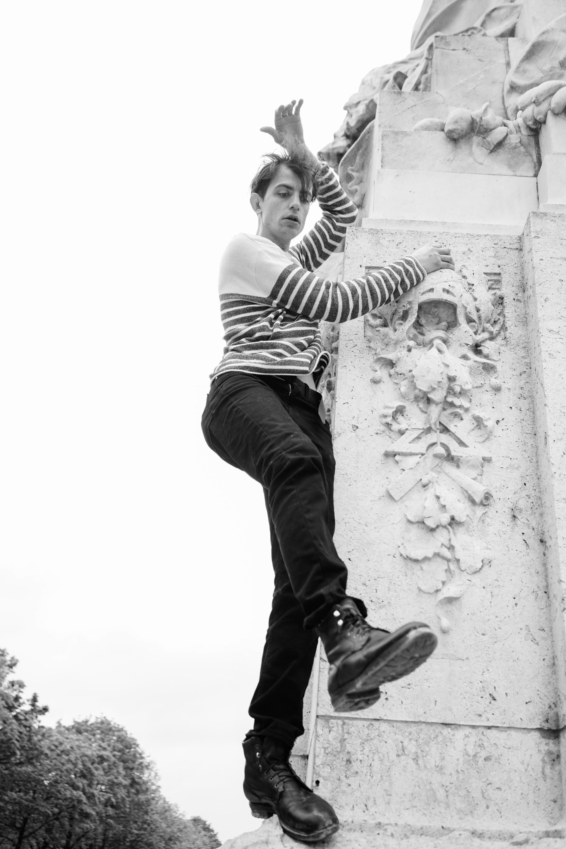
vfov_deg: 54.4
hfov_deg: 37.9
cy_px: 424
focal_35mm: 35
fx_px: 825
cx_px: 283
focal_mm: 35
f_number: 3.5
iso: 400
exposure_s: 1/500
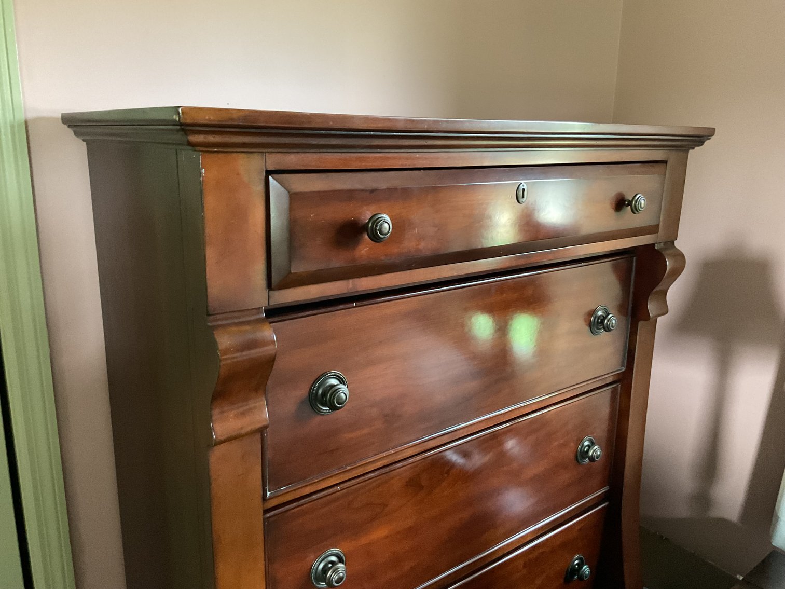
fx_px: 658
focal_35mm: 29
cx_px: 392
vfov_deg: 48.2
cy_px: 294
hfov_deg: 61.7
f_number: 1.8
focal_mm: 3
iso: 500
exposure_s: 1/30
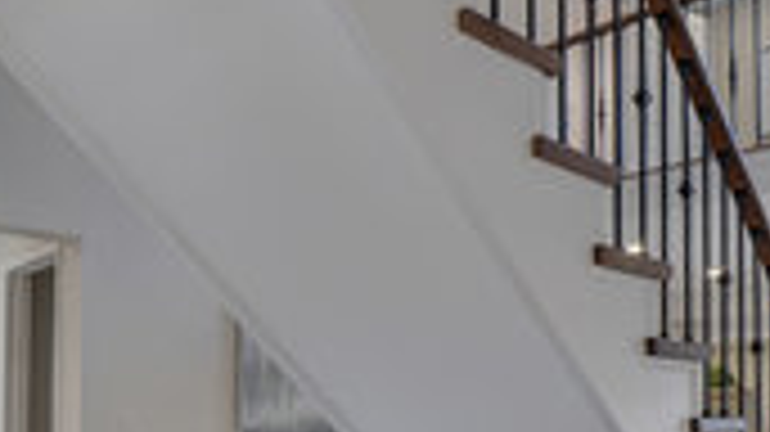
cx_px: 448
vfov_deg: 28.2
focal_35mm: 40
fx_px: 816
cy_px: 414
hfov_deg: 50.3
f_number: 8
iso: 100
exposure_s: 1/8
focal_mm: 10
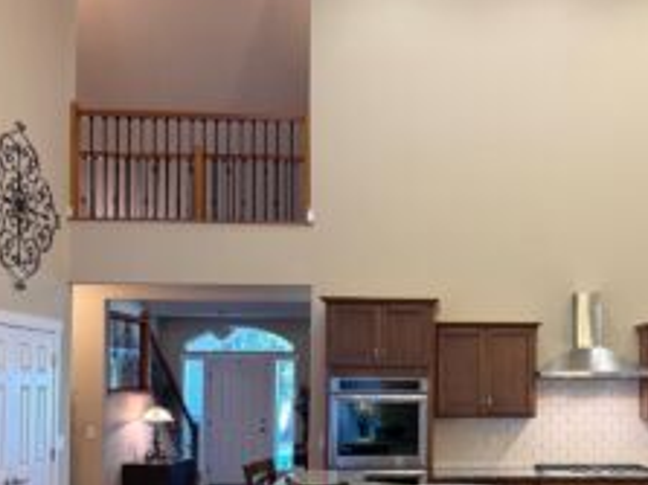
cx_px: 497
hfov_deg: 42.3
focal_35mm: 43
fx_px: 805
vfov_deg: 32.9
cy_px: 366
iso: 250
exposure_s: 1/60
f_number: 1.78
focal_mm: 6.76
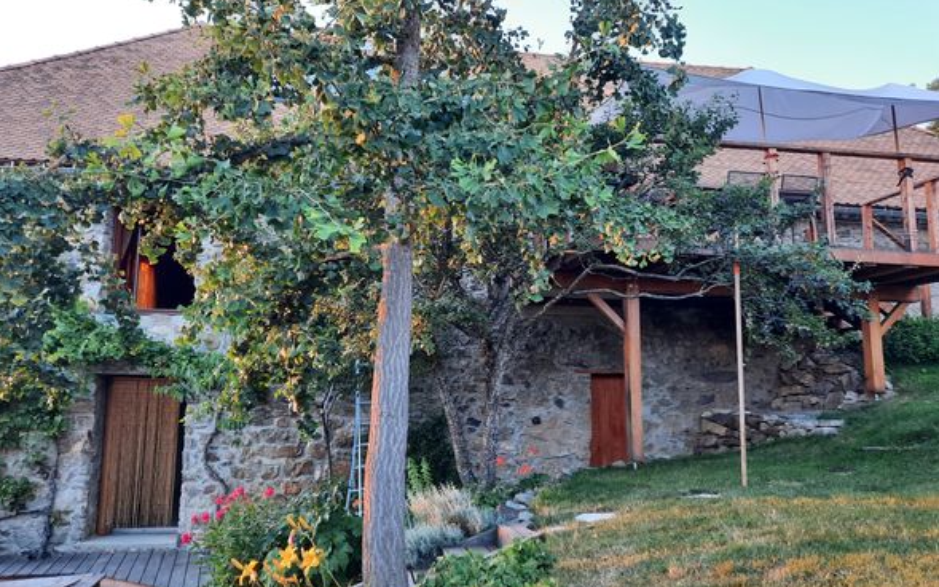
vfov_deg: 46.0
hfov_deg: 68.4
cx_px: 466
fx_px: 691
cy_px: 301
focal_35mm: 27
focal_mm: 4.6
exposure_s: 1/50
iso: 125
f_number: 2
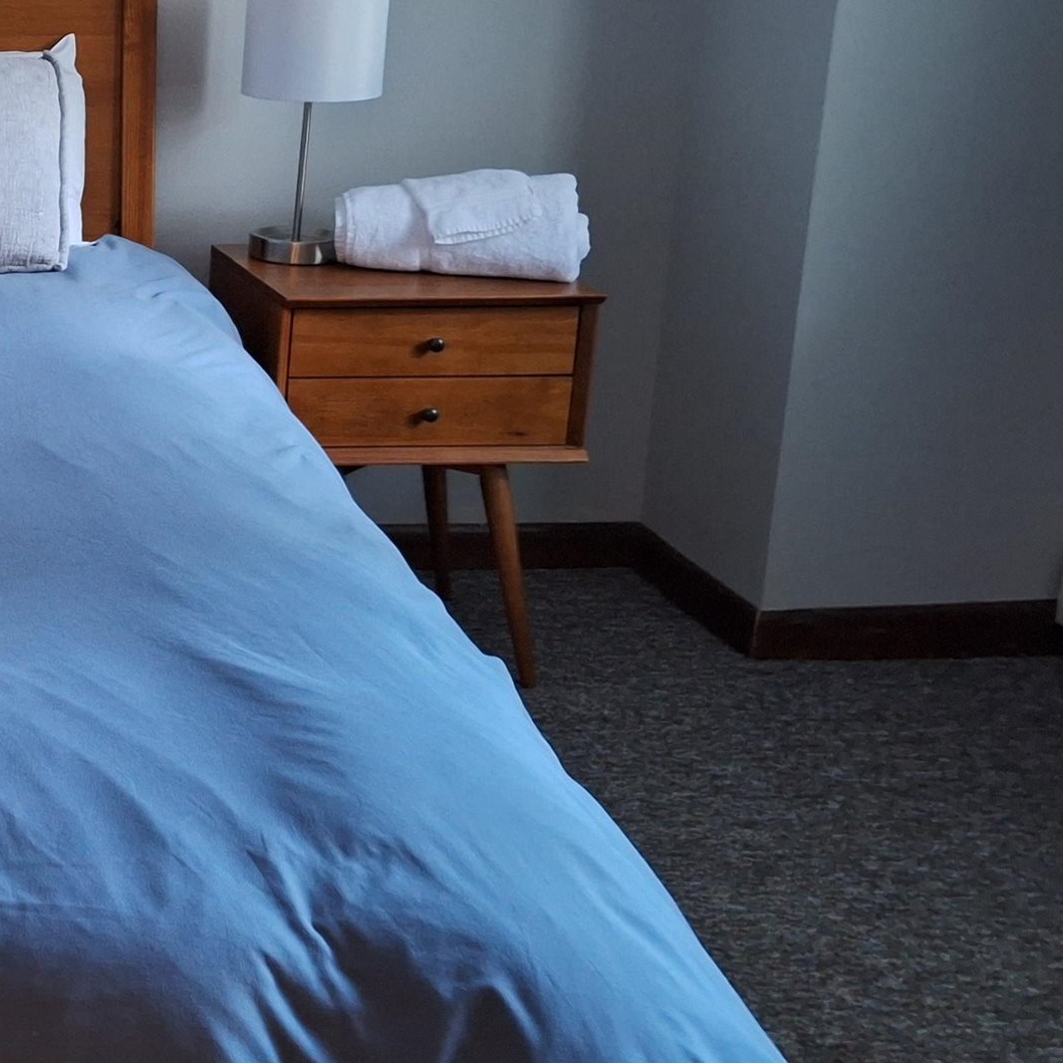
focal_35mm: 59
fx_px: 2050
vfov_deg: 28.9
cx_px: -341
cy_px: 373
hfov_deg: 25.0
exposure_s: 1/20
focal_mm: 5.54
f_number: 1.8
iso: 640
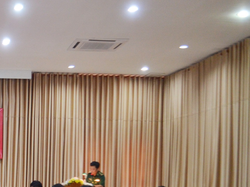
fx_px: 513
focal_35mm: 71
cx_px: -55
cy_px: 191
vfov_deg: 20.0
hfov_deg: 24.6
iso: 800
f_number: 3.8
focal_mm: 20
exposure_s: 1/60
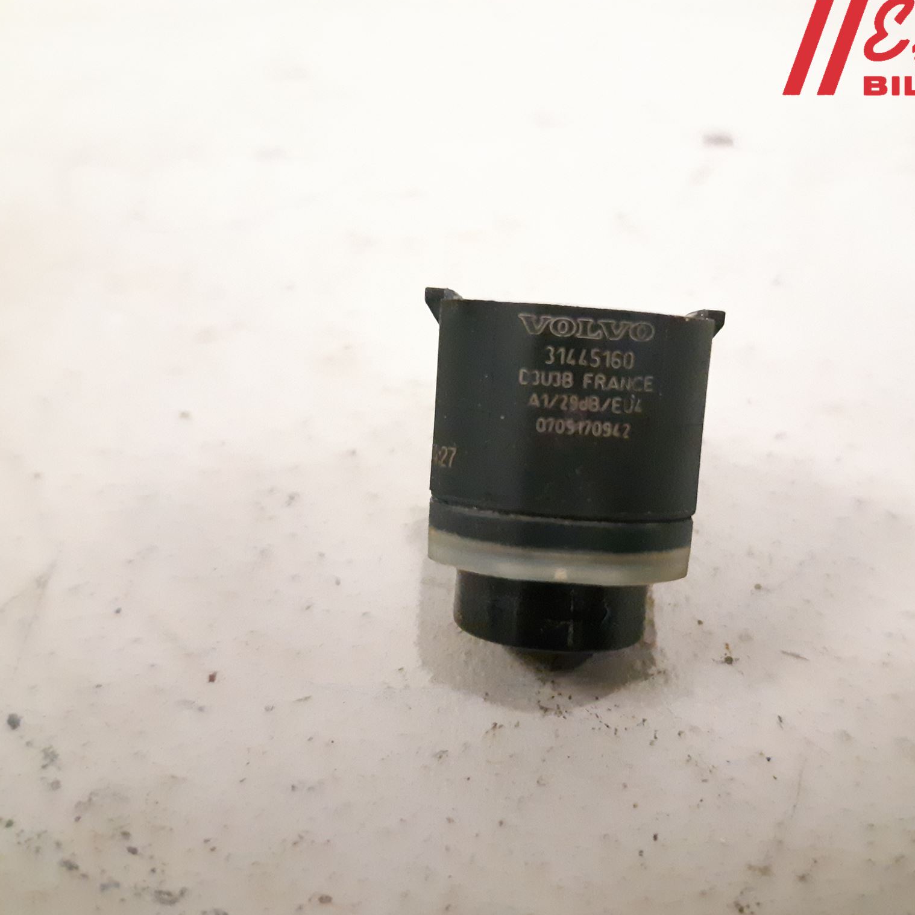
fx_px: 927
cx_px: 535
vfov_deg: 52.5
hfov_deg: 52.3
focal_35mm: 31
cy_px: 456
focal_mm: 3.93
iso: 800
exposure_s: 1/100
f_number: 1.7
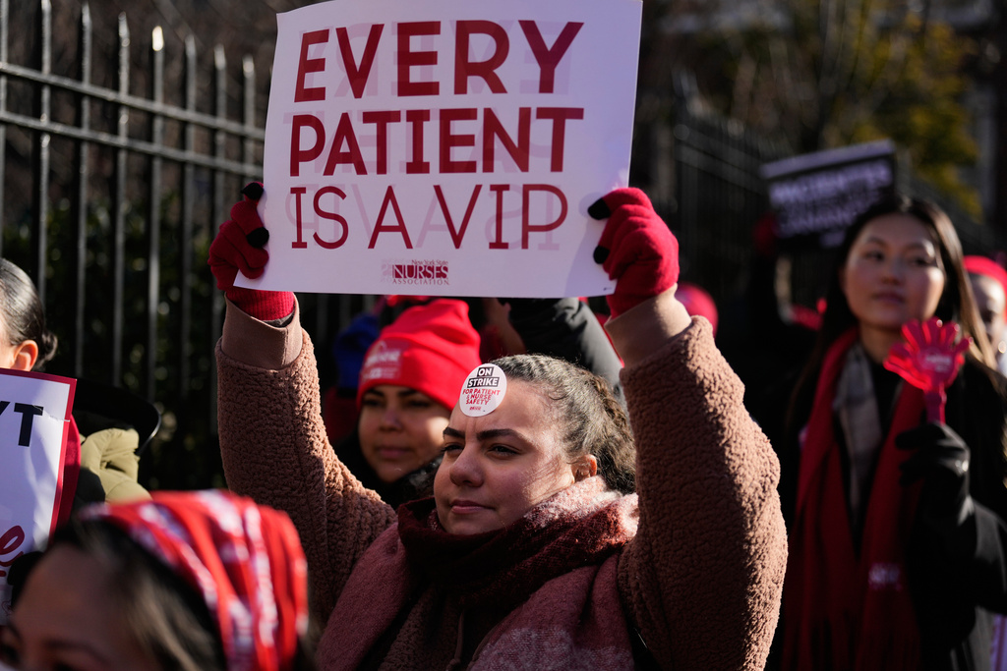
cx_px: 504
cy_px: 336
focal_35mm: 70
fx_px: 1958
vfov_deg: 19.5
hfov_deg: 28.8
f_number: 2.8
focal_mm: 70
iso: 400
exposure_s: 1/6400
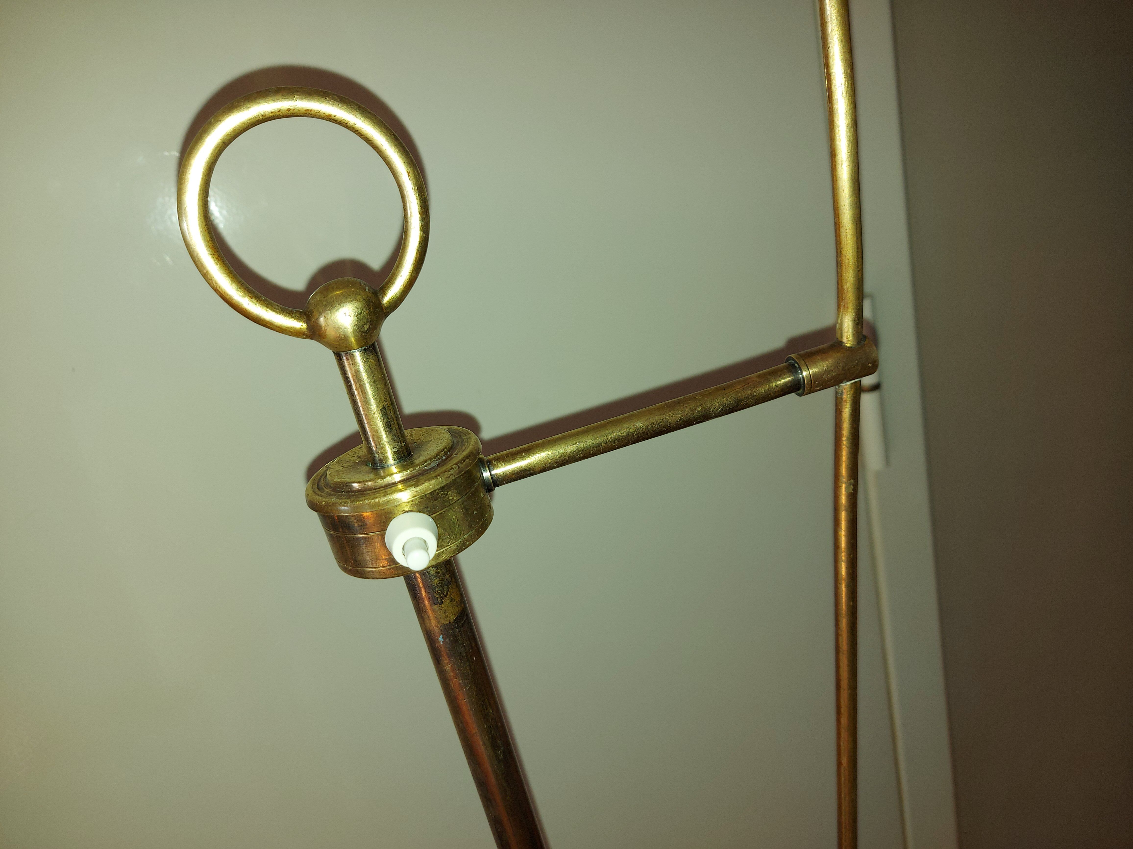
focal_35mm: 24
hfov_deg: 71.6
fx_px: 786
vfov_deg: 56.8
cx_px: 566
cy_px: 424
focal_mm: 5.23
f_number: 1.8
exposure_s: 1/50
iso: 40
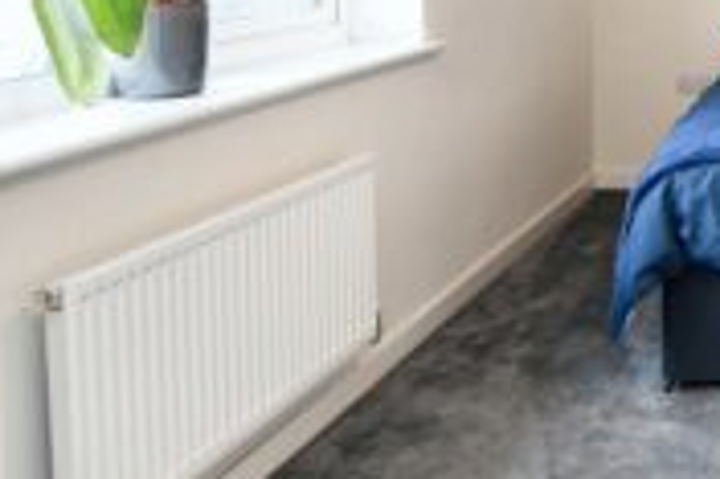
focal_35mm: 49
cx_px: 904
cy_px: -80
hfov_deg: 32.1
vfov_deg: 25.0
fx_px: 979
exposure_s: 1/8
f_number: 3.5
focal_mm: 10
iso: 100
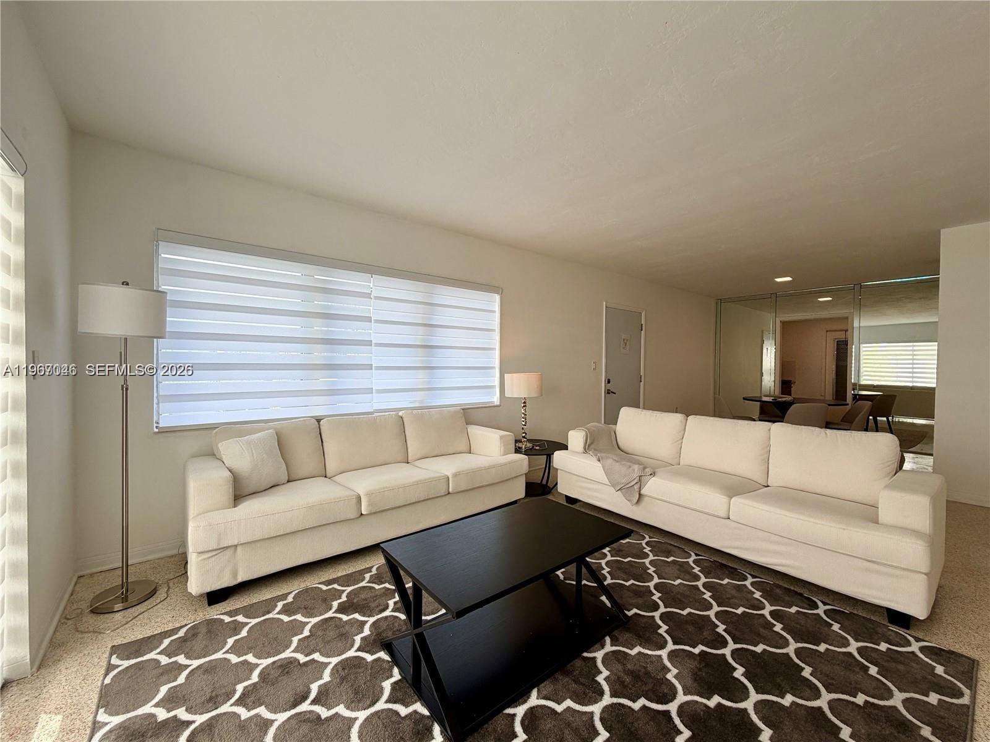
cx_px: 495
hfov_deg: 102.1
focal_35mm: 14
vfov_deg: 85.7
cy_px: 371
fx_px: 400
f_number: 2.2
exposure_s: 1/138
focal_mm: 2.22
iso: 40
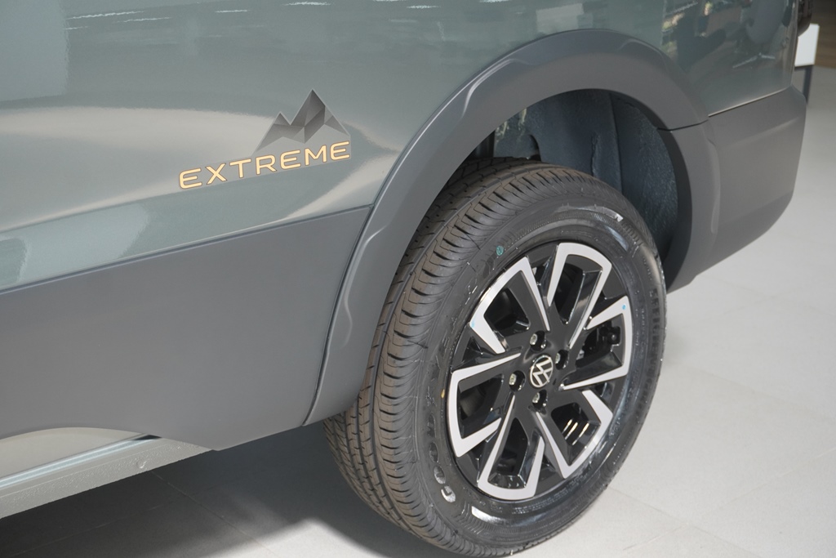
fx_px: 1254
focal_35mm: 54
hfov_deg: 36.9
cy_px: 279
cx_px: 418
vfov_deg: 25.1
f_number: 5.6
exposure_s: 1/160
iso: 640
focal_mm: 36
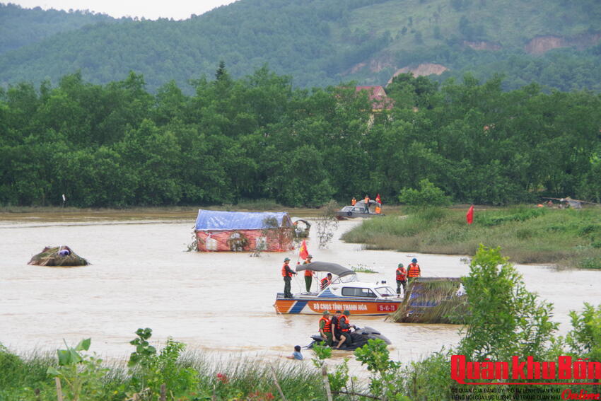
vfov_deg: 8.0
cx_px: 300
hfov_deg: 11.9
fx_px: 2872
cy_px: 200
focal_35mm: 172
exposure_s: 1/500
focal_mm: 115
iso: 800
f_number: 10
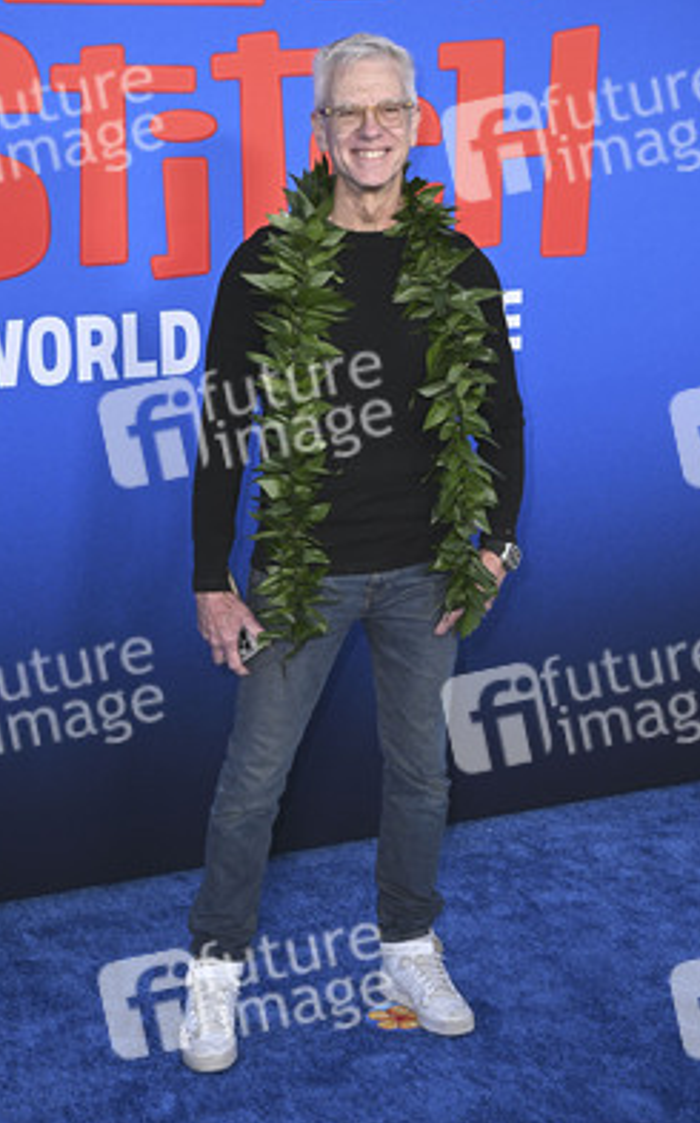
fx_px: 1682
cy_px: 563
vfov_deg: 36.9
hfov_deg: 23.5
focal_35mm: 55
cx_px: 329
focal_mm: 53
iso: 1600
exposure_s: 1/200
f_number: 6.3
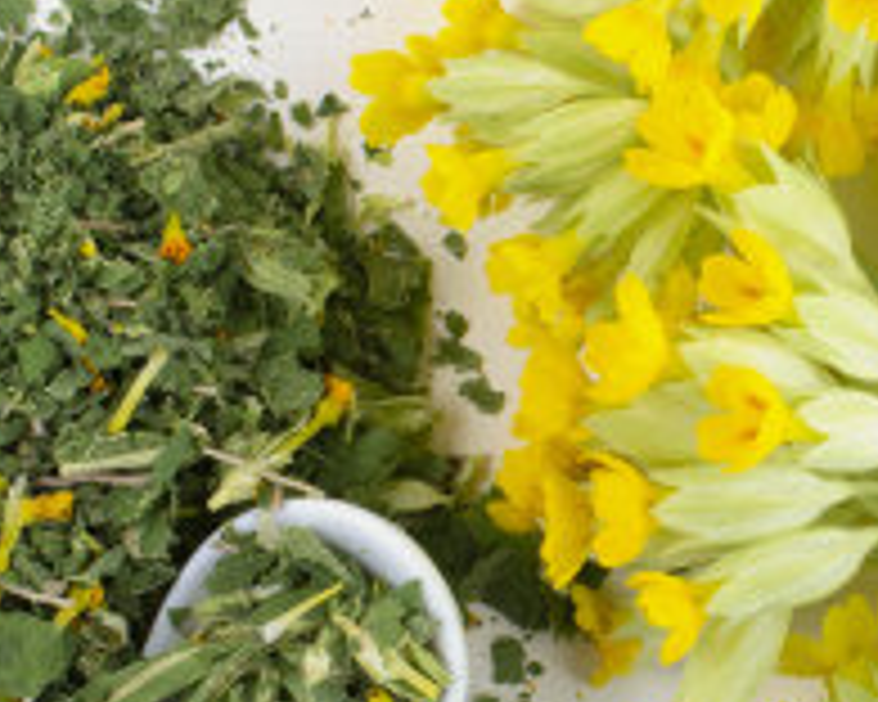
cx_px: 297
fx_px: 3820
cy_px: 680
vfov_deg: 10.4
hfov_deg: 13.1
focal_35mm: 147
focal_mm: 50
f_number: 9
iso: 100
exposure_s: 1/100
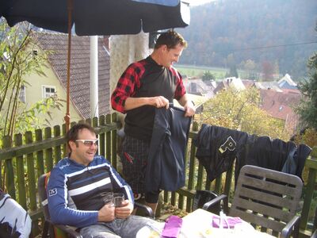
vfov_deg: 40.7
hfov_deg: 52.6
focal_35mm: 35
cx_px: 158
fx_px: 321
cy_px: 119
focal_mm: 5.8
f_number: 2.6
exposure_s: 1/60
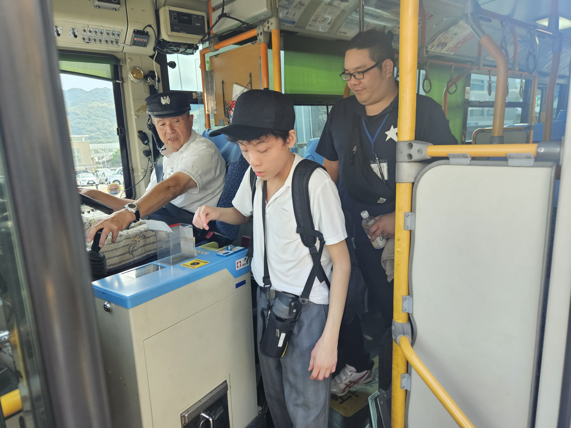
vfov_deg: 58.9
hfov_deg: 73.9
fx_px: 379
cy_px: 214
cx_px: 286
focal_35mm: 23
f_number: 1.8
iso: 40
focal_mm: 5.4
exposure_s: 1/180
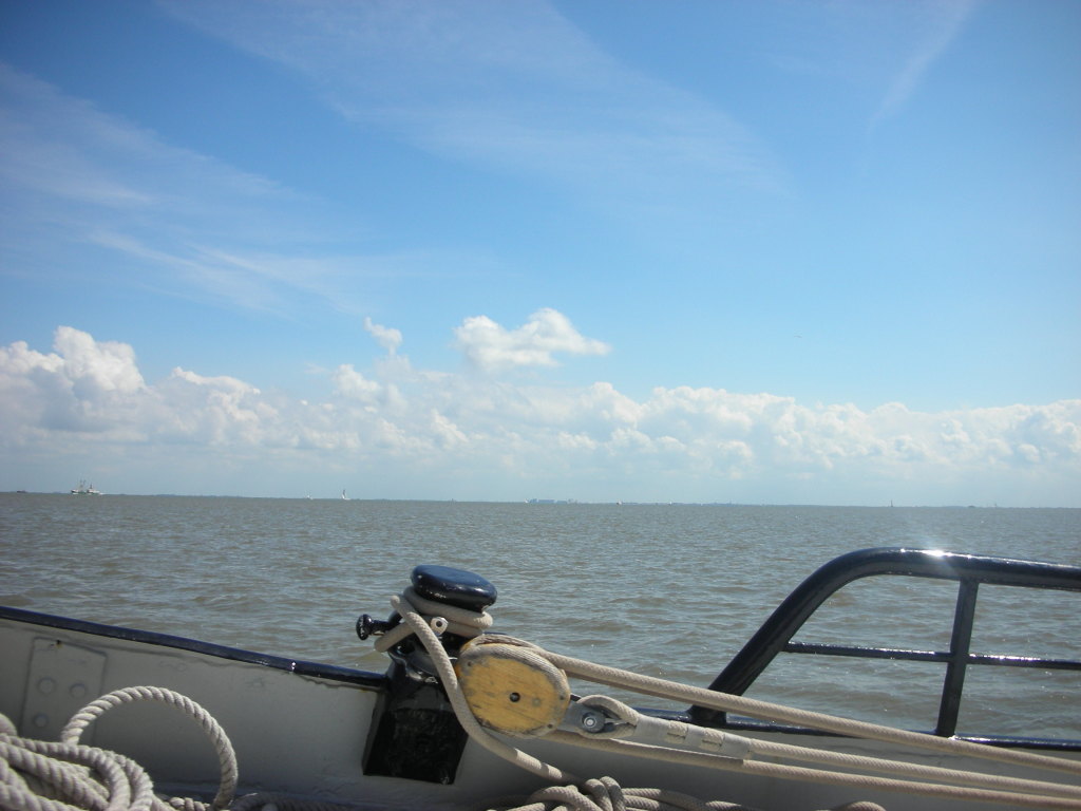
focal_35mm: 35
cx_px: 540
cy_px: 406
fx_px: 1093
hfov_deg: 52.6
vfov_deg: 40.7
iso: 50
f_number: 8.5
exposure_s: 1/138
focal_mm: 5.8
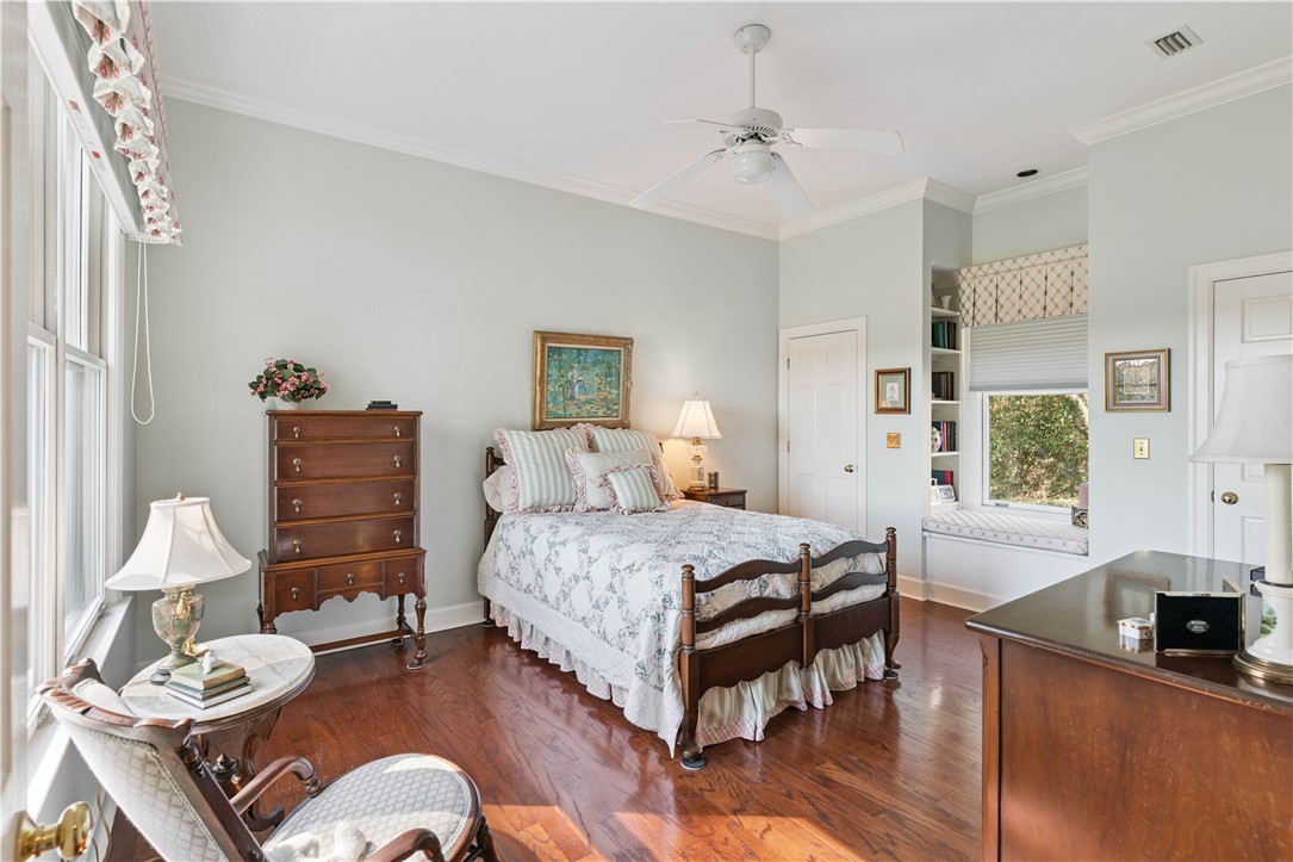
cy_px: 431
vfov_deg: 70.4
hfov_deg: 93.3
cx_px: 646
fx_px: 610
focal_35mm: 17
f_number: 8
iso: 250
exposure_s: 1/40
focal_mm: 17
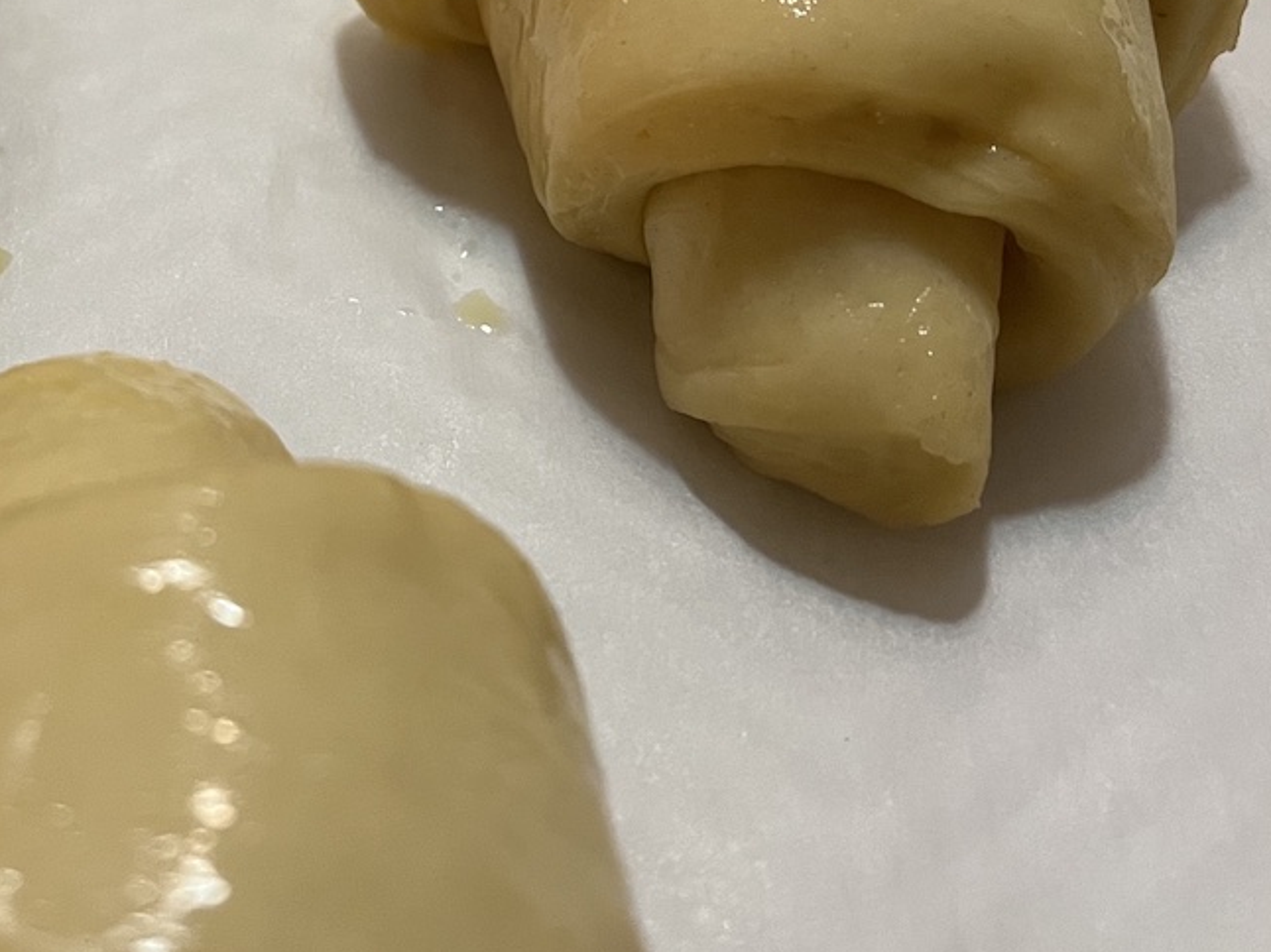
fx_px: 2129
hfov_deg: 32.0
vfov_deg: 24.6
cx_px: 185
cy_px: 120
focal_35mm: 58
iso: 320
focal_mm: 5.1
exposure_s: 1/60
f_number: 1.6
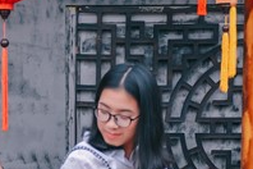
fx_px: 1265
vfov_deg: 7.4
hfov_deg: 11.3
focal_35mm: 180
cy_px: 284
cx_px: 24
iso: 160
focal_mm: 42
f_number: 2.8
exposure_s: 1/500
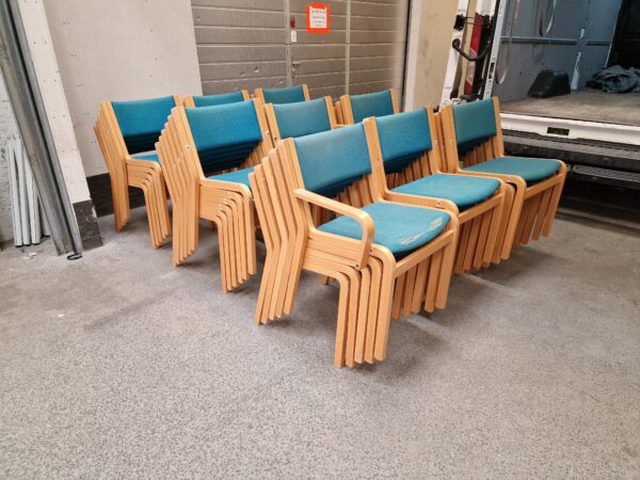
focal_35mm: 23
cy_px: 240
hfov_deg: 73.9
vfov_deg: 58.9
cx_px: 320
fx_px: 425
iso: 50
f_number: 1.8
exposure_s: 1/100
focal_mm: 6.4
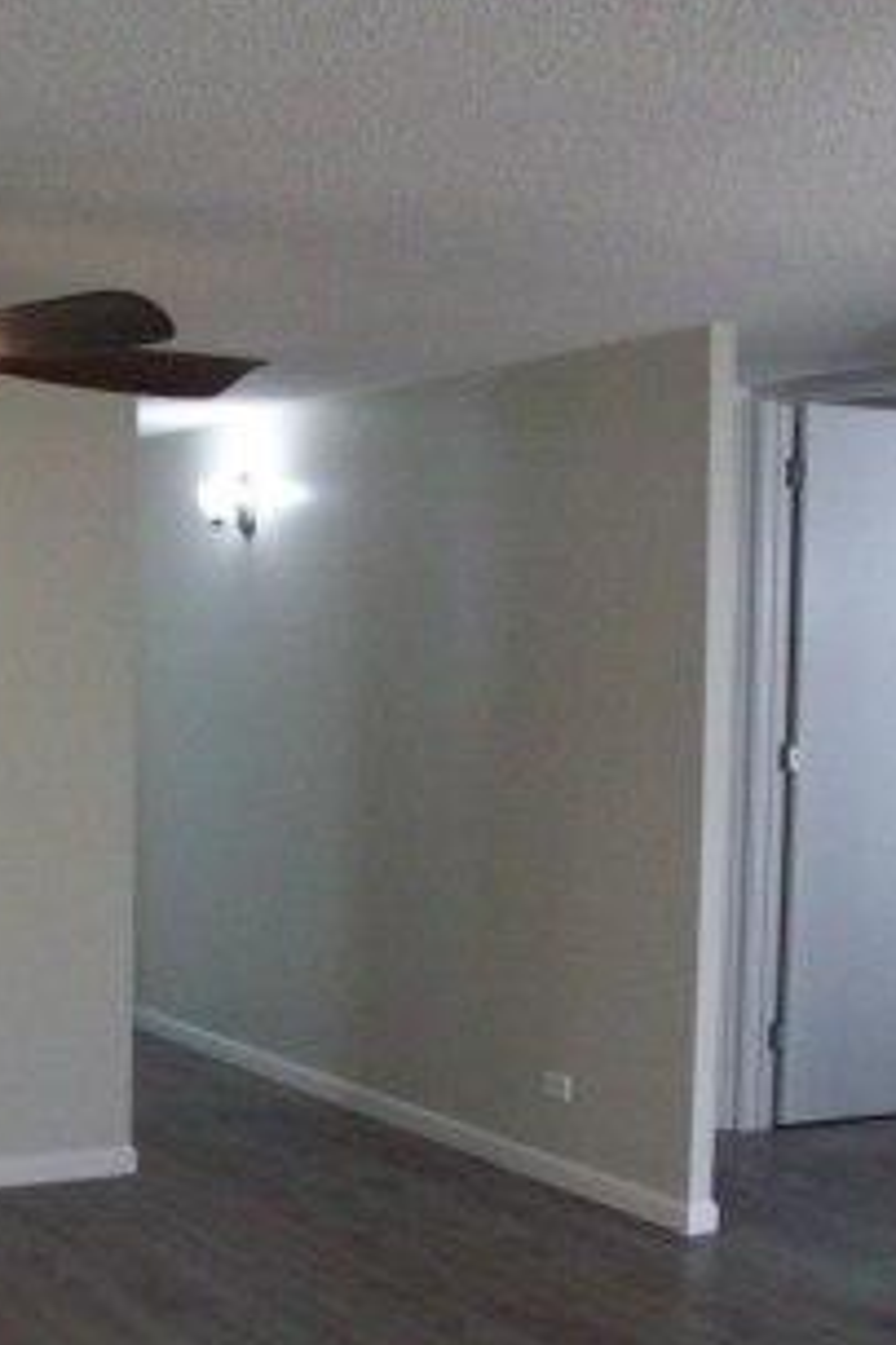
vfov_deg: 38.2
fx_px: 1943
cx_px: 71
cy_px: 719
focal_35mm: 52
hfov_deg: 25.1
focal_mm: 5.7
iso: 375
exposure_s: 1/128
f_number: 2.8
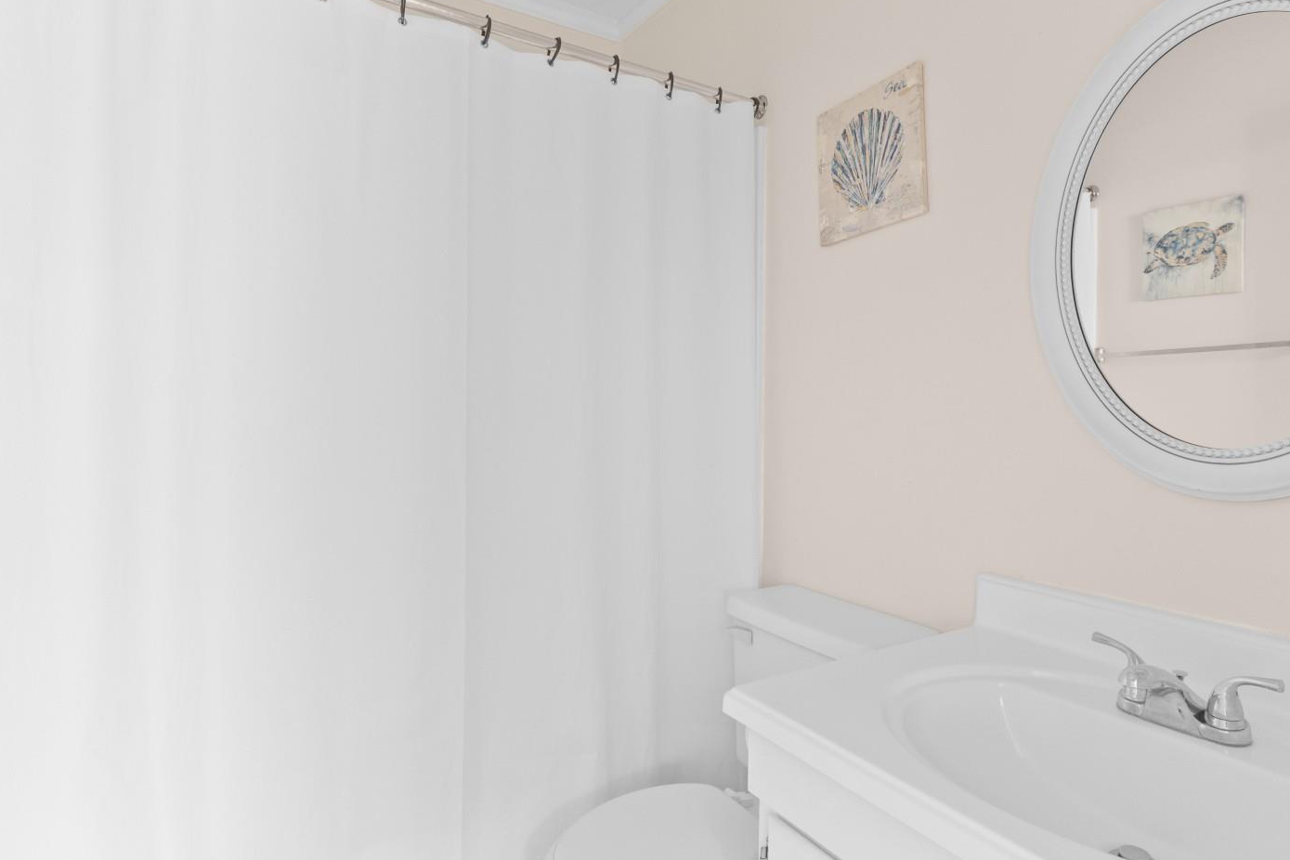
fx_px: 752
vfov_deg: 59.4
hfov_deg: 80.8
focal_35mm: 21
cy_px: 384
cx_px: 732
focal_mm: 12
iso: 100
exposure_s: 2.5
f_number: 4.8
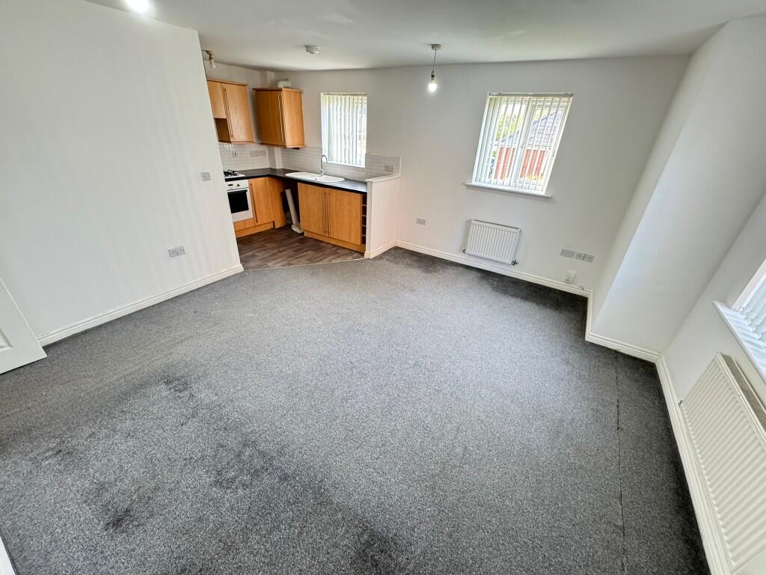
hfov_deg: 102.1
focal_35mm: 14
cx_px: 383
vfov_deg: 85.7
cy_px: 288
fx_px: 310
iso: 320
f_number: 2.2
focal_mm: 2.22
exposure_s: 1/67
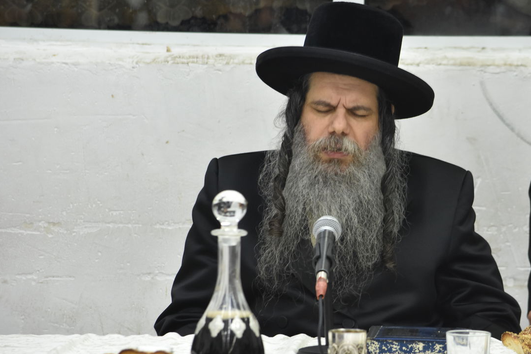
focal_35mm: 273
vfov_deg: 5.0
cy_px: 186
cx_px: 325
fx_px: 4026
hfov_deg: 7.5
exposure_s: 1/60
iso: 1250
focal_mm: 140
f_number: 5.6
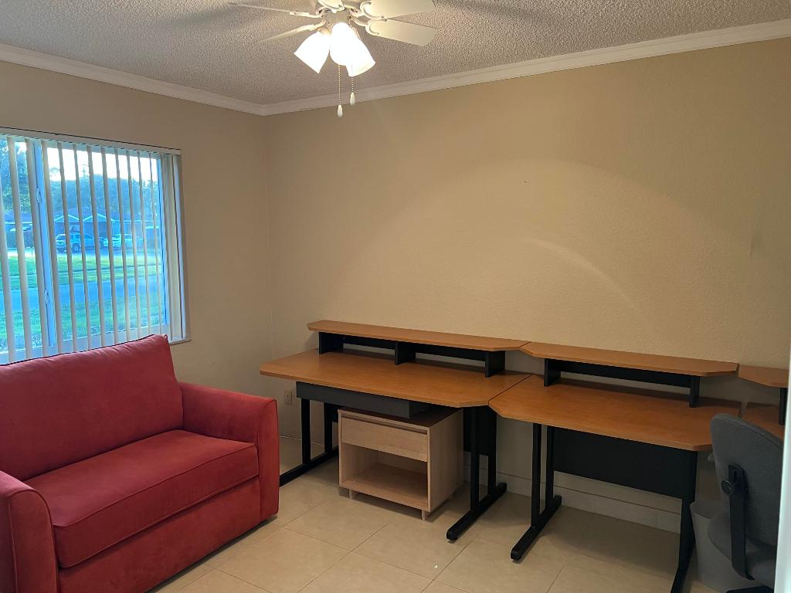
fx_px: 594
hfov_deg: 67.3
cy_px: 296
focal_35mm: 26
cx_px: 396
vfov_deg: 53.1
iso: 160
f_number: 1.5
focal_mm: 5.7
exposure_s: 1/60
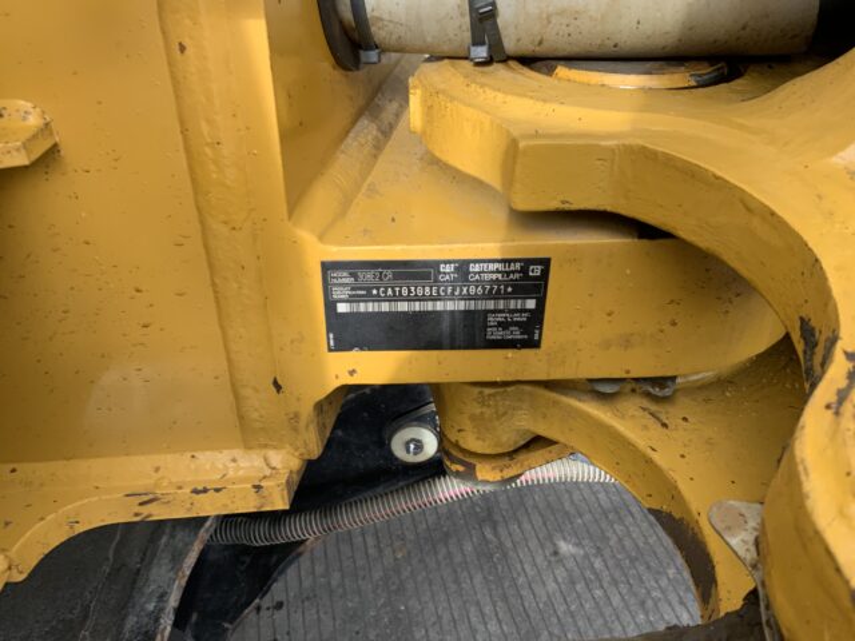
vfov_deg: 48.2
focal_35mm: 29
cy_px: 320
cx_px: 428
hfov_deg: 61.7
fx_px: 716
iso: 16
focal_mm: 3
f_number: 1.8
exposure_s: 1/190
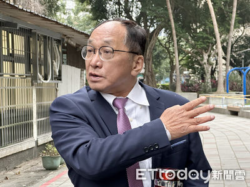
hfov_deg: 25.3
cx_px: 125
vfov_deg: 19.1
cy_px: 94
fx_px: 556
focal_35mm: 77
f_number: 2.8
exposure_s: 1/67
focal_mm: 9
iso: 250
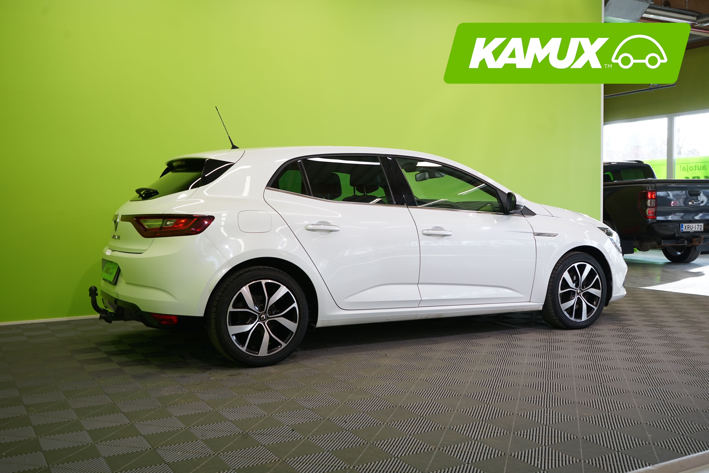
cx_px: 354
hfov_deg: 53.1
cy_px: 236
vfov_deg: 36.9
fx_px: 709
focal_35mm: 36
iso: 400
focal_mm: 36
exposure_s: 1/40
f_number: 6.3
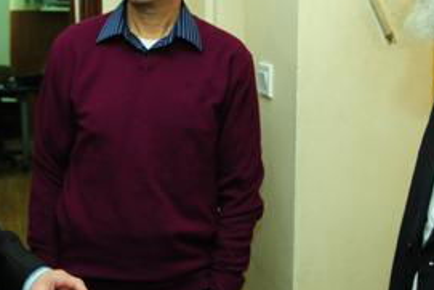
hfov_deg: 33.2
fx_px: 726
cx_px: 173
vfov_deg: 22.3
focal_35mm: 60
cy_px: 58
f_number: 2.8
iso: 800
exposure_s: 1/160
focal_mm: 17
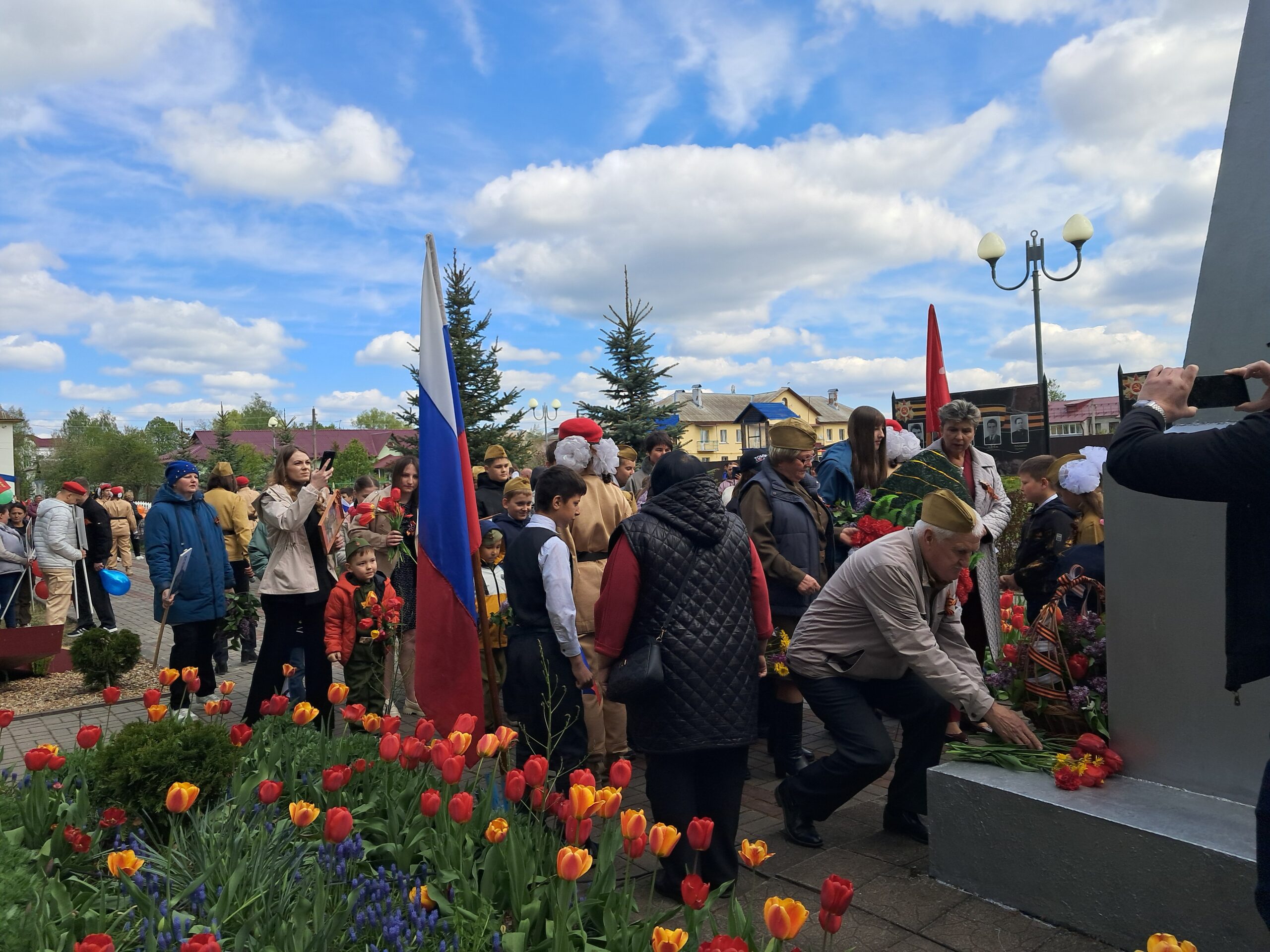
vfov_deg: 51.4
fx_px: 991
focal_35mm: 27
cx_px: 635
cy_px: 476
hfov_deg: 65.3
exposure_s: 1/691
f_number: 1.8
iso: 50
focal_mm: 4
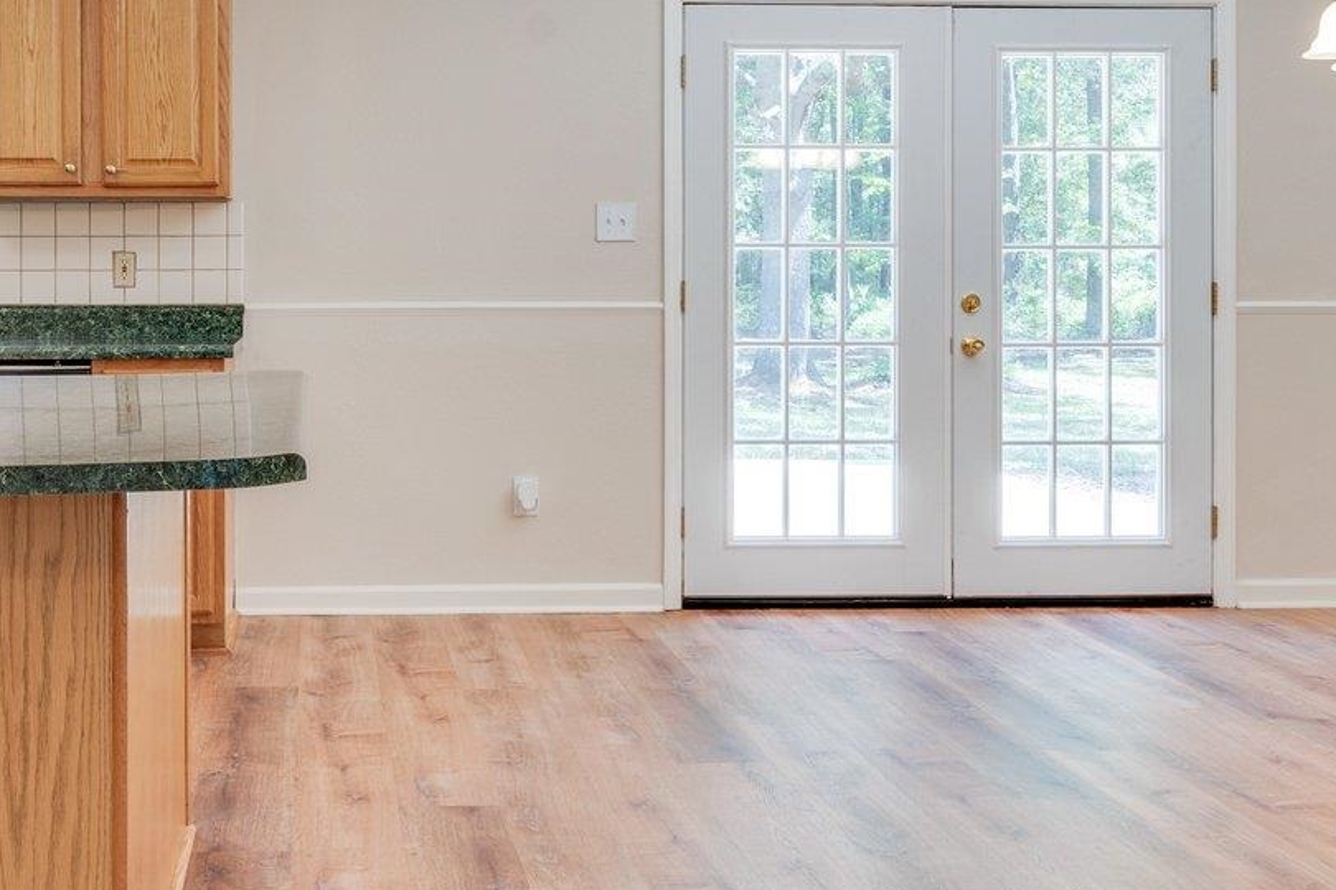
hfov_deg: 44.3
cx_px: 381
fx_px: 1596
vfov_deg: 30.8
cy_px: 256
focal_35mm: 43
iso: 100
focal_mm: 17
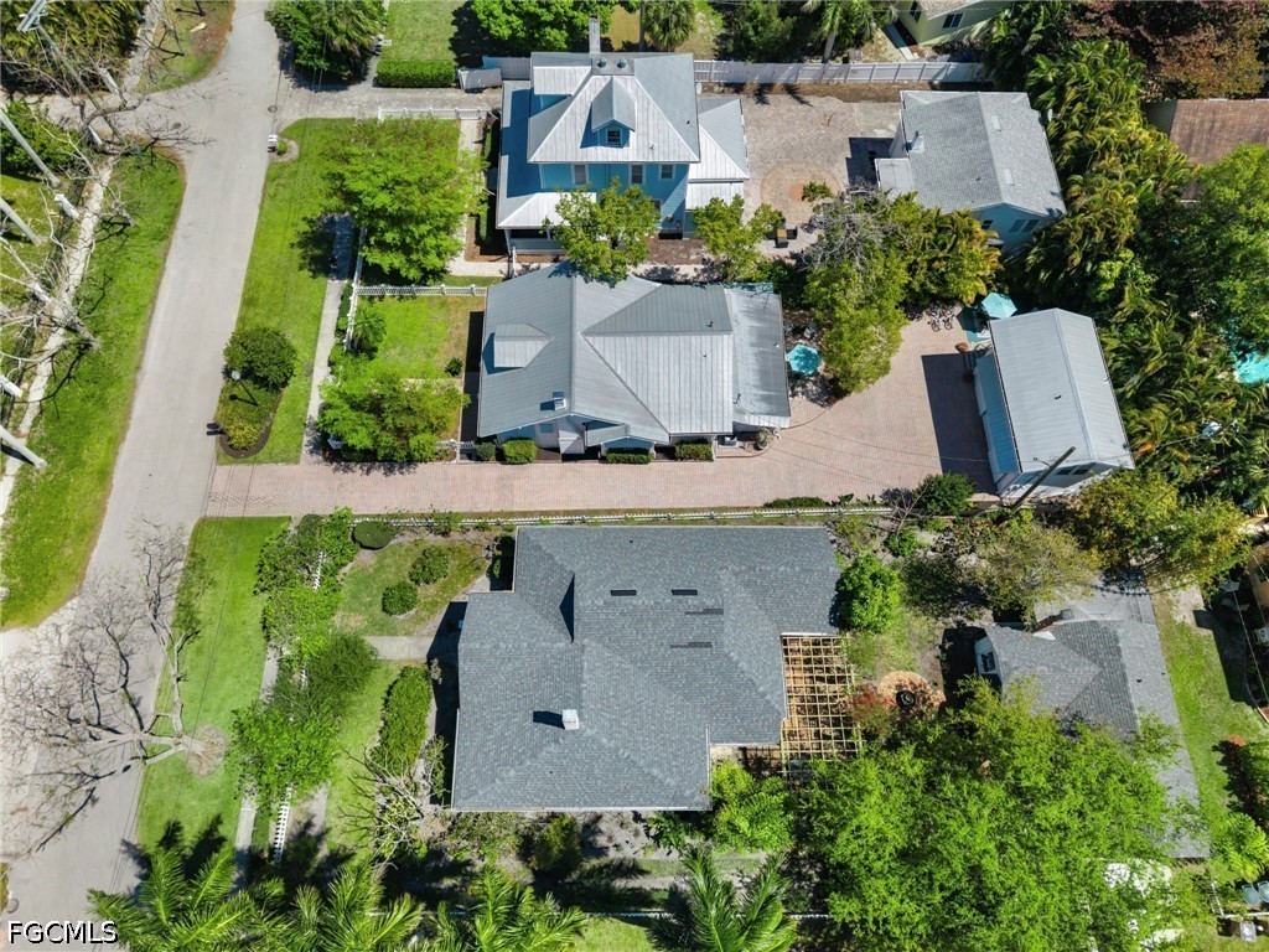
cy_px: 476
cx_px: 634
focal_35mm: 24
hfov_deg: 71.6
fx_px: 880
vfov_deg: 56.8
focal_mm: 8.67
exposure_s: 1/640
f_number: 1.8
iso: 100
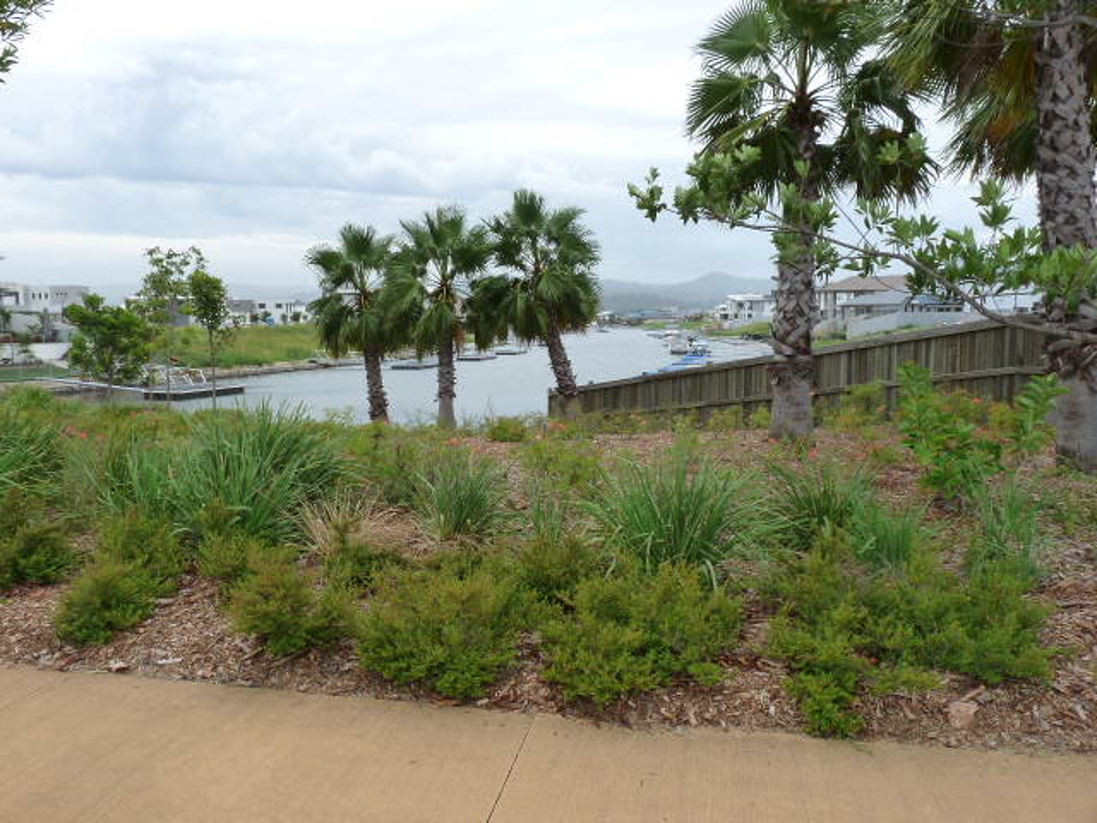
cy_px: 412
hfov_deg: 65.3
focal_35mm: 27
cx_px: 548
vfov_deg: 51.4
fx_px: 856
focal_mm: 4.8
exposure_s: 1/250
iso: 160
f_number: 5.6
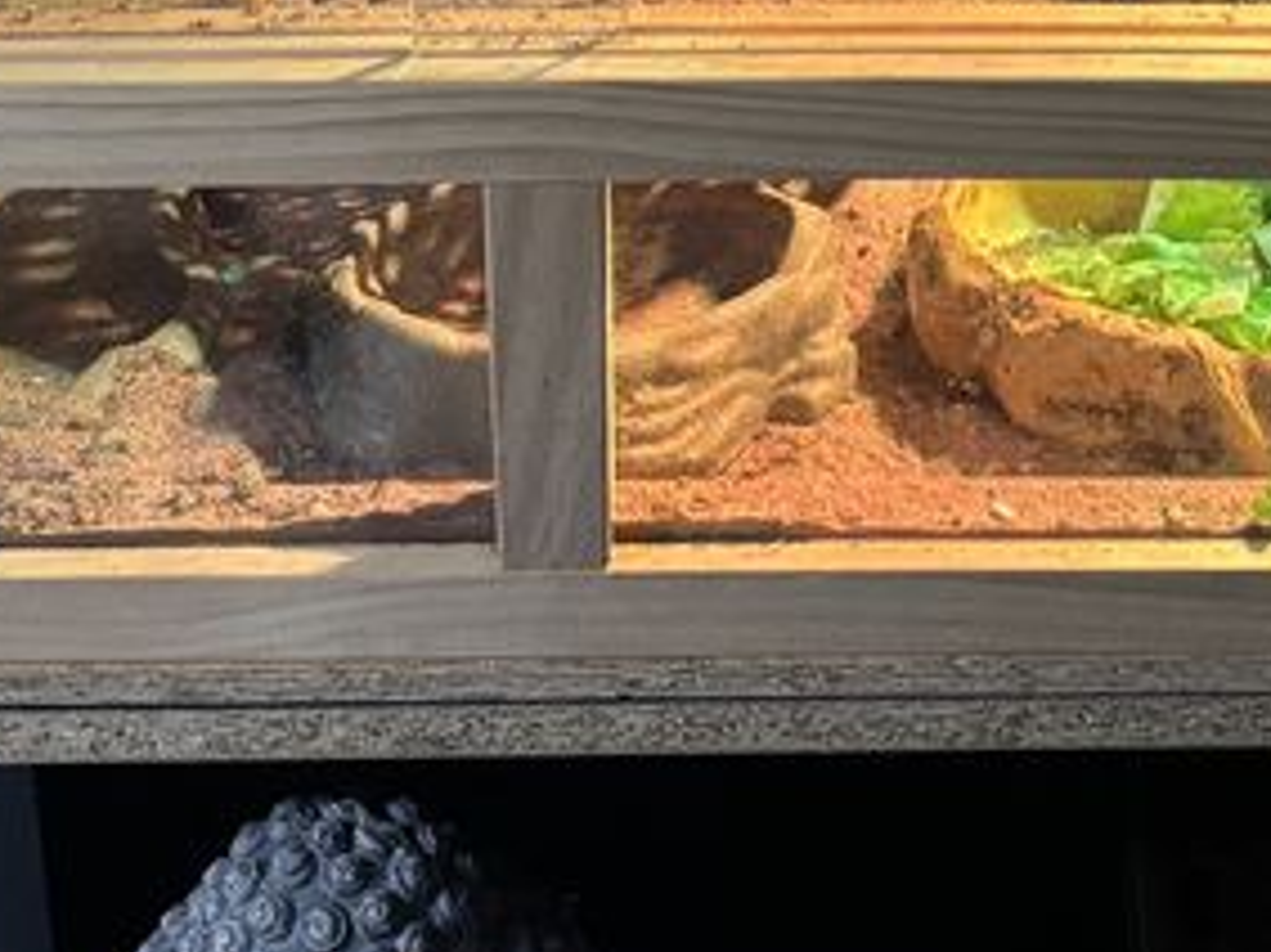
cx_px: 957
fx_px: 3377
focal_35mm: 92
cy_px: -386
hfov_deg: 21.1
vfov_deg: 15.1
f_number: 1.6
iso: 500
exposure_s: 1/50
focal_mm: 5.96
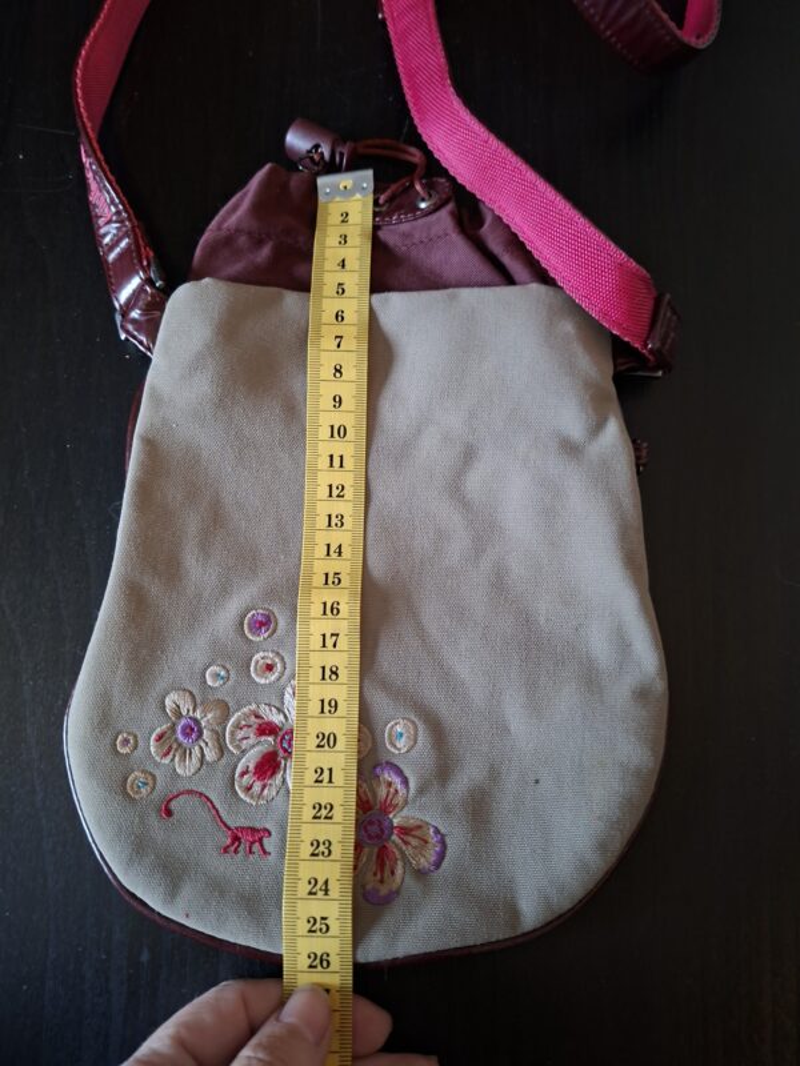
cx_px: 400
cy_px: 533
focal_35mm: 23
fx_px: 709
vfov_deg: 73.9
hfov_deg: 58.9
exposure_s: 1/24
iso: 640
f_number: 1.8
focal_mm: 5.54
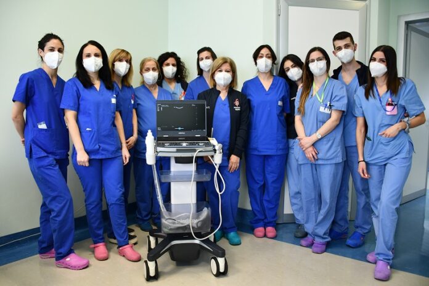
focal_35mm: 27
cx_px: 214
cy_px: 143
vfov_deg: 47.9
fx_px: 322
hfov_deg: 67.4
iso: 1400
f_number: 3.5
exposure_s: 1/125
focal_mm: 18
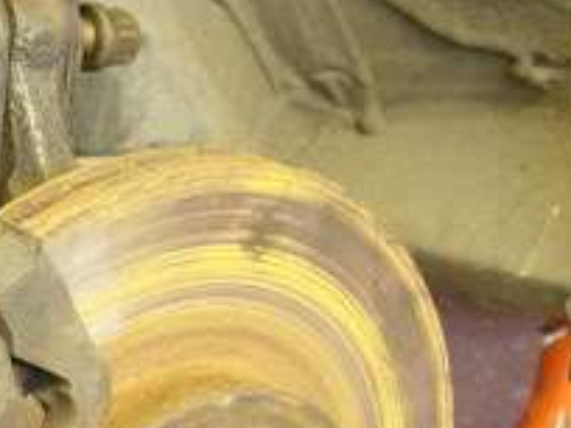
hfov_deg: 15.6
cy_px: 291
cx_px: -218
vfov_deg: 12.4
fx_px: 1963
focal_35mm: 119
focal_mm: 7.8
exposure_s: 1/3.5
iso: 200
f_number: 2.8
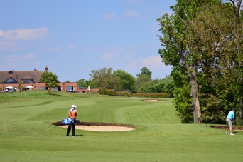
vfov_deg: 11.3
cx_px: 131
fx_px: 814
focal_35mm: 121
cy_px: 102
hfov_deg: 17.0
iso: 250
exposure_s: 1/2000
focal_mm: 55
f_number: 4
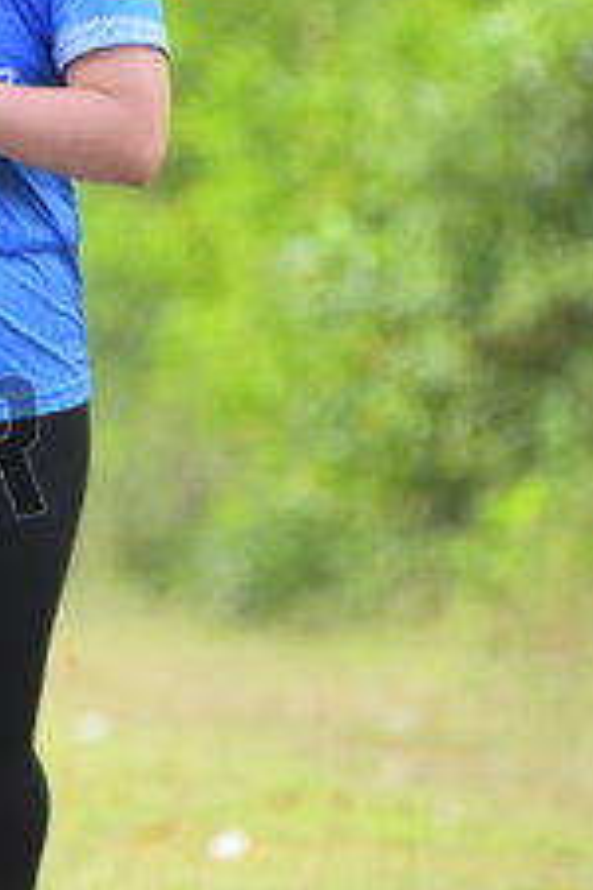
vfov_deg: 1.9
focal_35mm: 1069
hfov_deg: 1.3
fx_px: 26411
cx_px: -59
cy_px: 198
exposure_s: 1/1250
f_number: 5.6
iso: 2500
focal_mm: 300
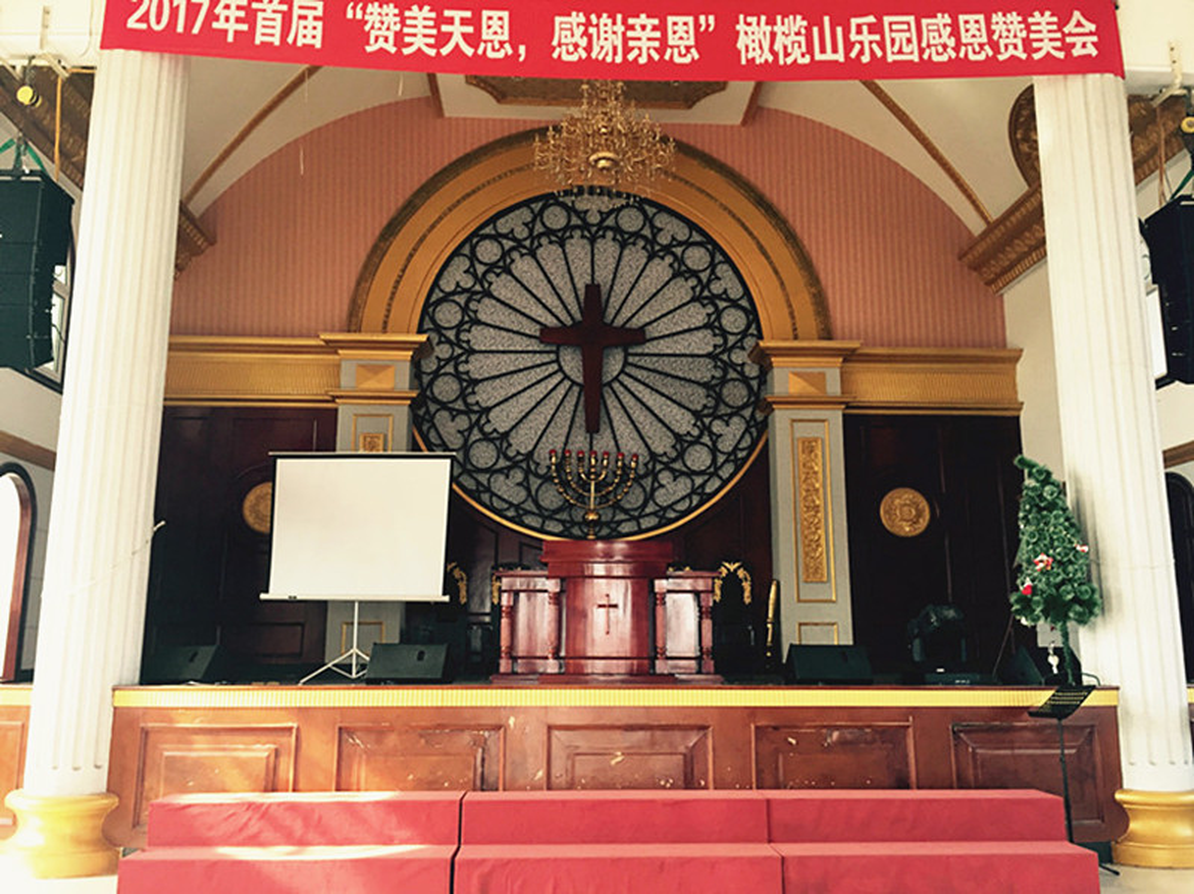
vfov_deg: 48.2
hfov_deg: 61.7
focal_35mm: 29
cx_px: 597
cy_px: 447
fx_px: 1000
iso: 50
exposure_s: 1/33
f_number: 2.2
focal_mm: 4.15
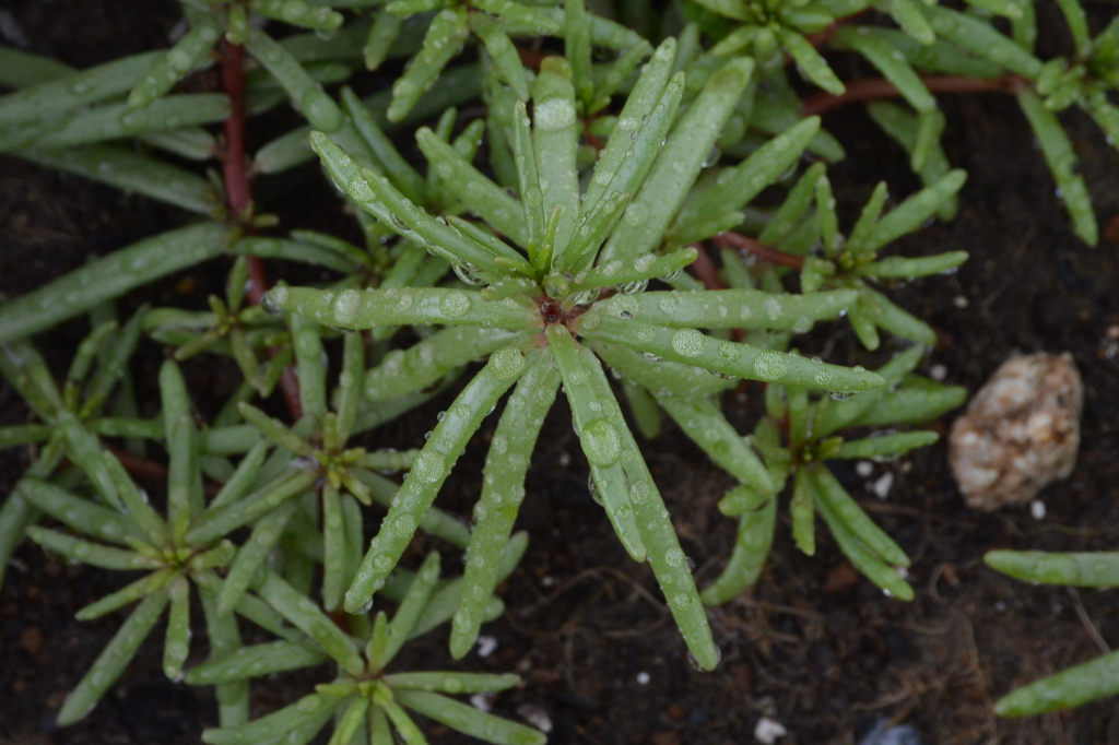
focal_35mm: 270
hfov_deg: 7.6
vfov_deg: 5.1
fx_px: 8389
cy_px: 372
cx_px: 560
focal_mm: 100
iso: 200
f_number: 11
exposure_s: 1/25
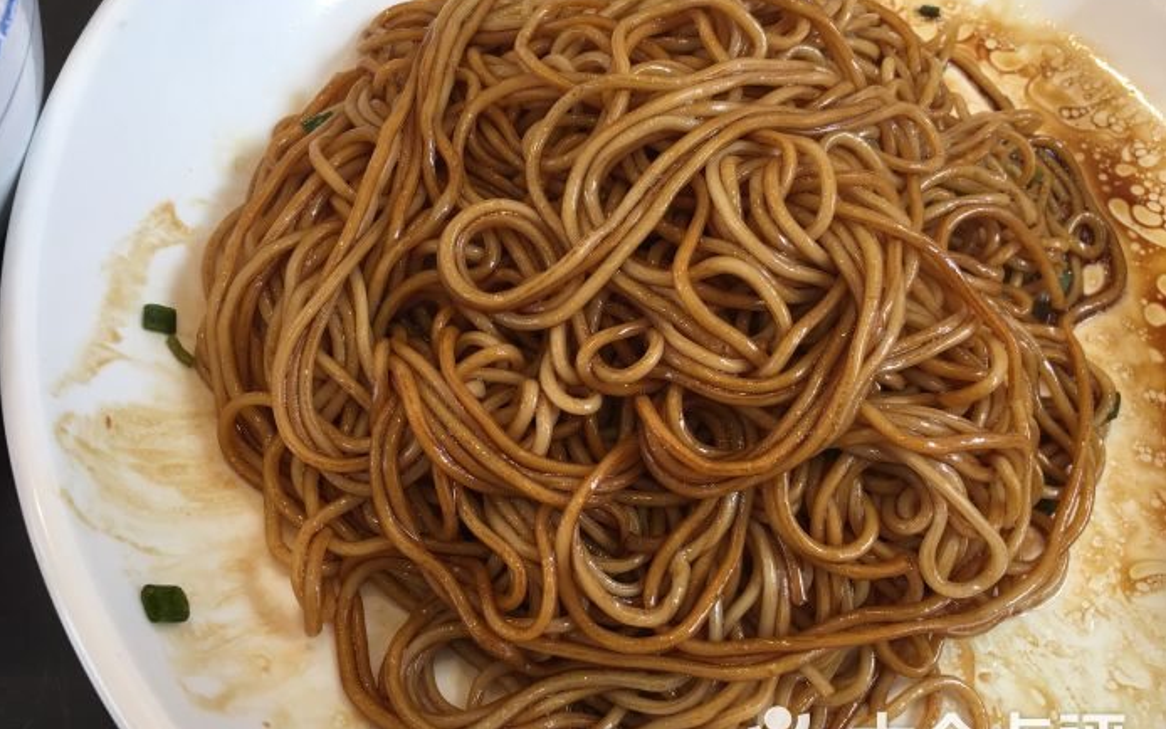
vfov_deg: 40.6
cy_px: 392
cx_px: 581
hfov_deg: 61.2
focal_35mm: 31
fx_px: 985
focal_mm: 4.15
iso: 32
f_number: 2.2
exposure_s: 1/33
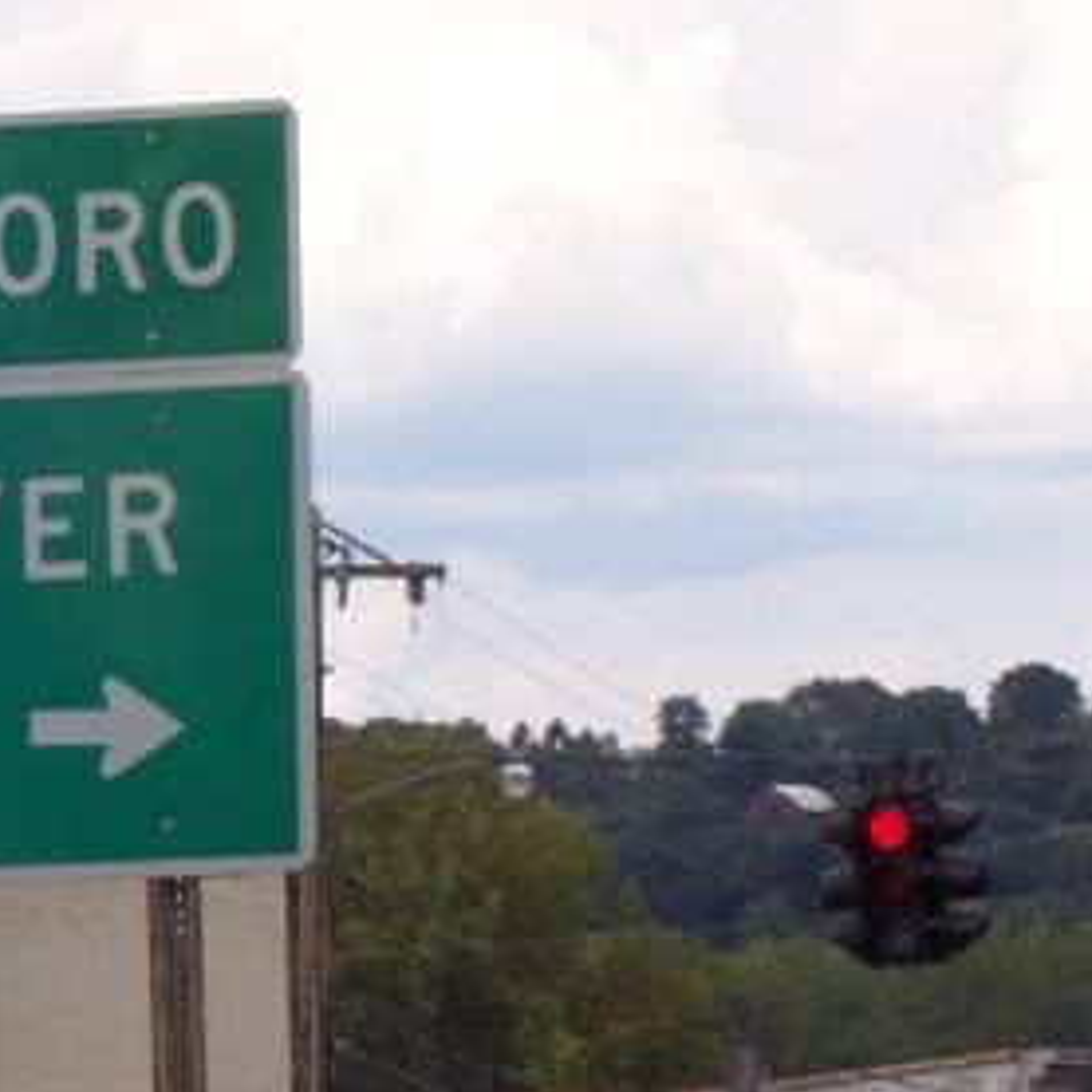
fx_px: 9743
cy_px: 440
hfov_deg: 6.4
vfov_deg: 6.4
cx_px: -193
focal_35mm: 273
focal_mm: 16.8
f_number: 9.5
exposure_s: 1/180
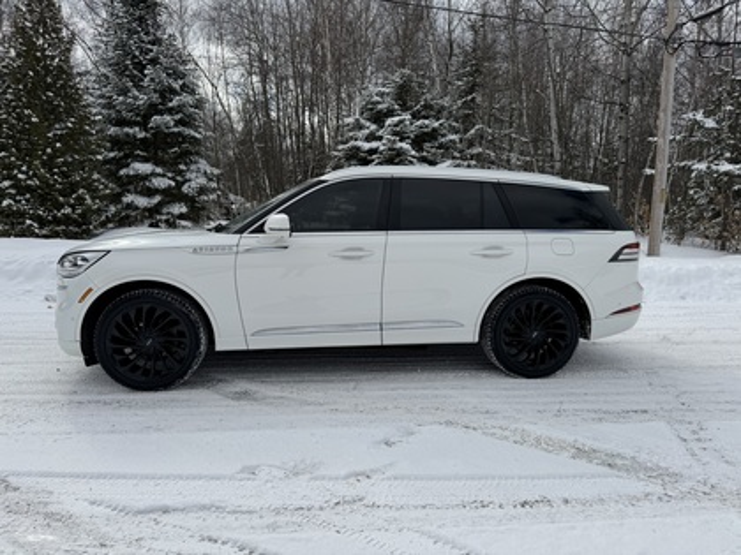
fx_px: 514
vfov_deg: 56.8
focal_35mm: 24
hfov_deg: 71.6
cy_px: 278
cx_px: 370
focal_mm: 6.76
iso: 80
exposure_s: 1/9091
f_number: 1.78
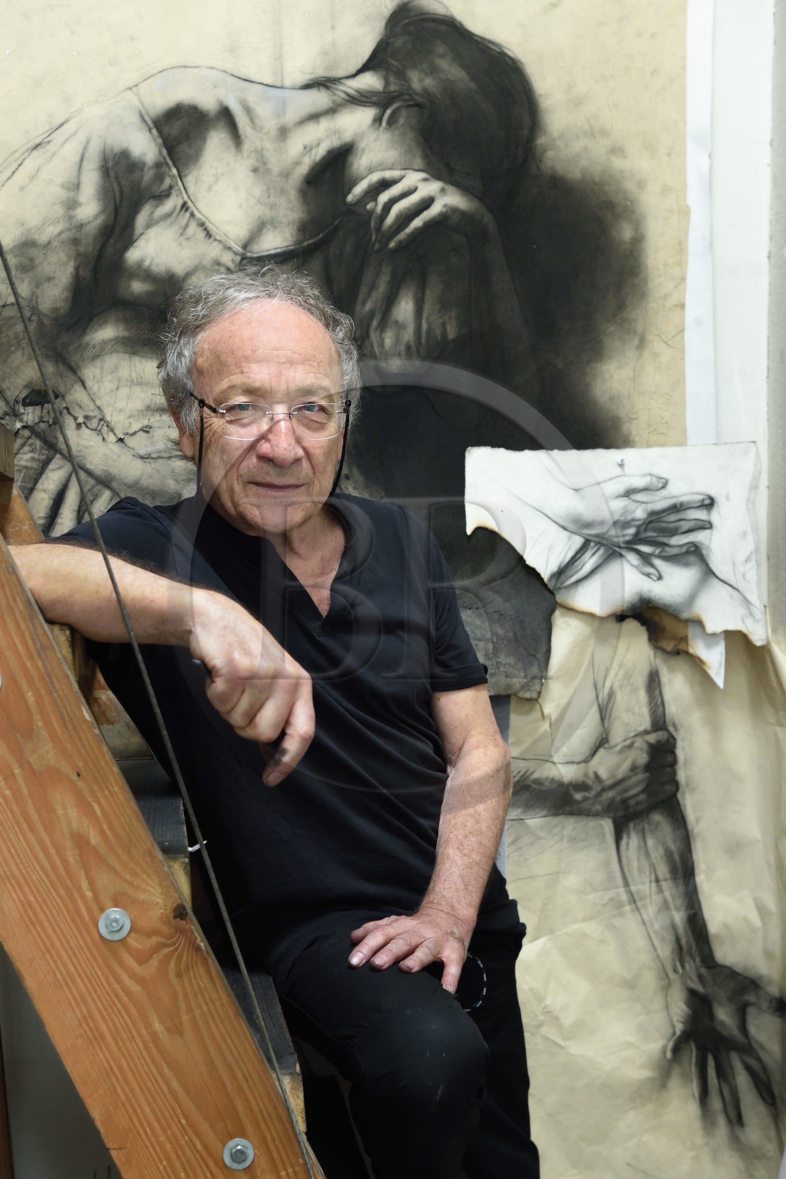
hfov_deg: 30.5
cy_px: 590
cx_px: 393
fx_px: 1441
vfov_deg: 44.5
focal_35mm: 44
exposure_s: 1/50
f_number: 5.6
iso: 1600
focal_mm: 44
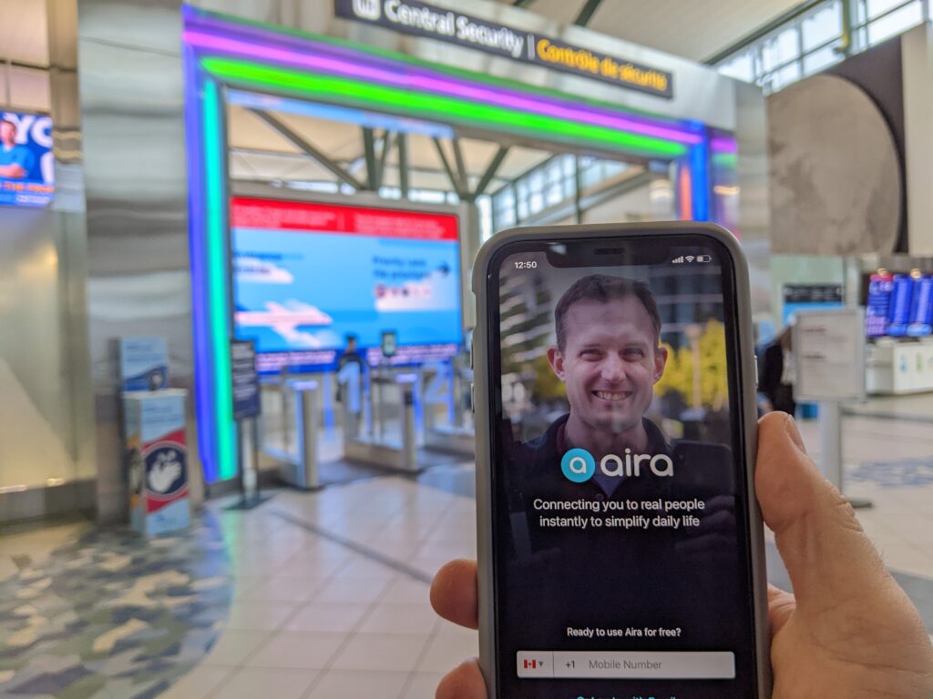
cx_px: 466
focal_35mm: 27
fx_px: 728
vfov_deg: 51.4
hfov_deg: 65.3
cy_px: 350
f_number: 1.8
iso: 46
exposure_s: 1/123
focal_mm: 4.44
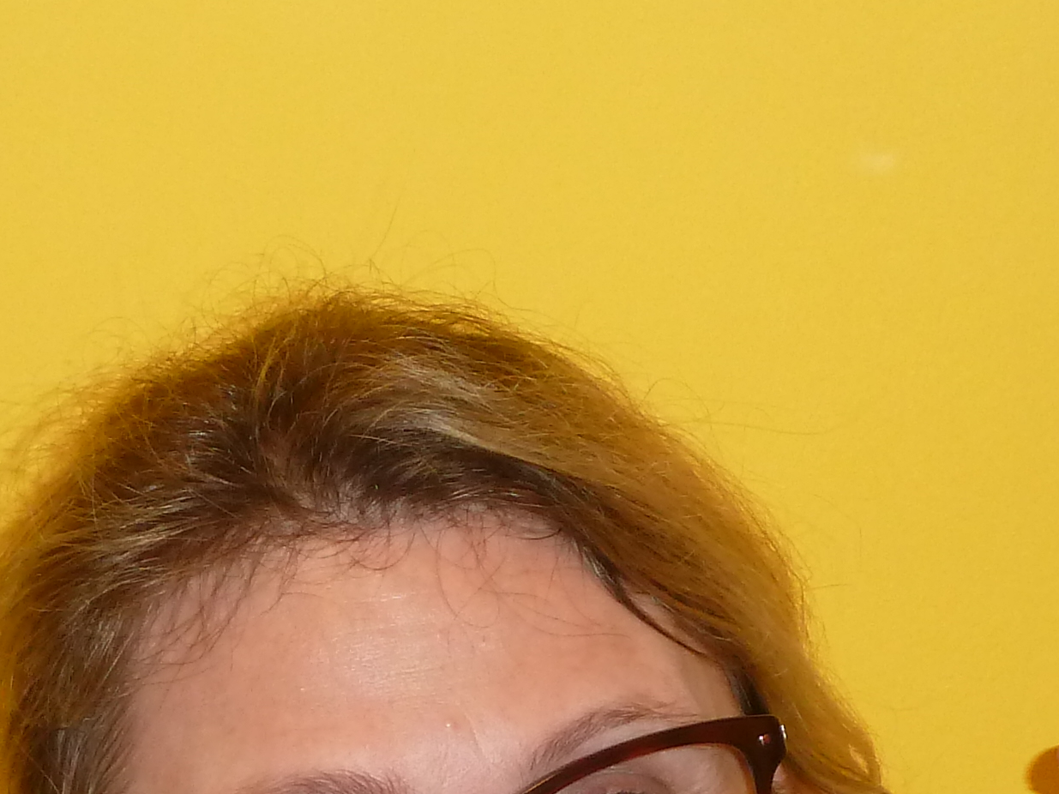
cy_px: 863
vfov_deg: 10.8
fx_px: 4160
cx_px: 588
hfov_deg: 14.5
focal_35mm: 136
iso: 160
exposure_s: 1/30
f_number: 3.7
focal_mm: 6.9
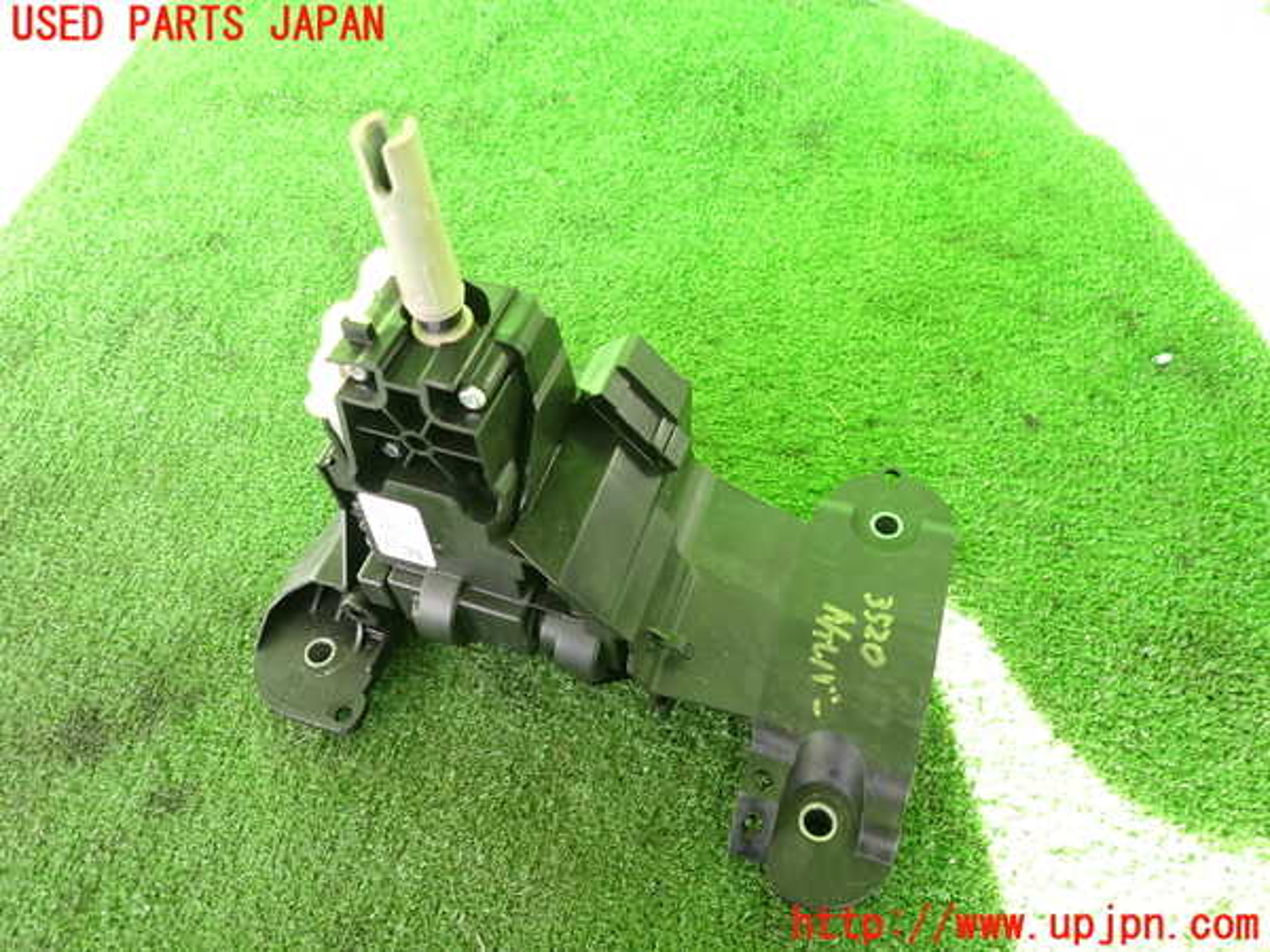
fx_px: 917
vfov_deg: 54.9
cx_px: 635
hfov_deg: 69.4
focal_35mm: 25
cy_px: 476
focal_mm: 4.5
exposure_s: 1/60
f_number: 2
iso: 160
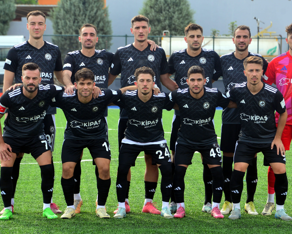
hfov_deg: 15.2
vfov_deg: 12.1
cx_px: 164
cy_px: 118
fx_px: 1098
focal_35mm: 127
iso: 220
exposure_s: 1/250
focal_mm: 112
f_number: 5.6
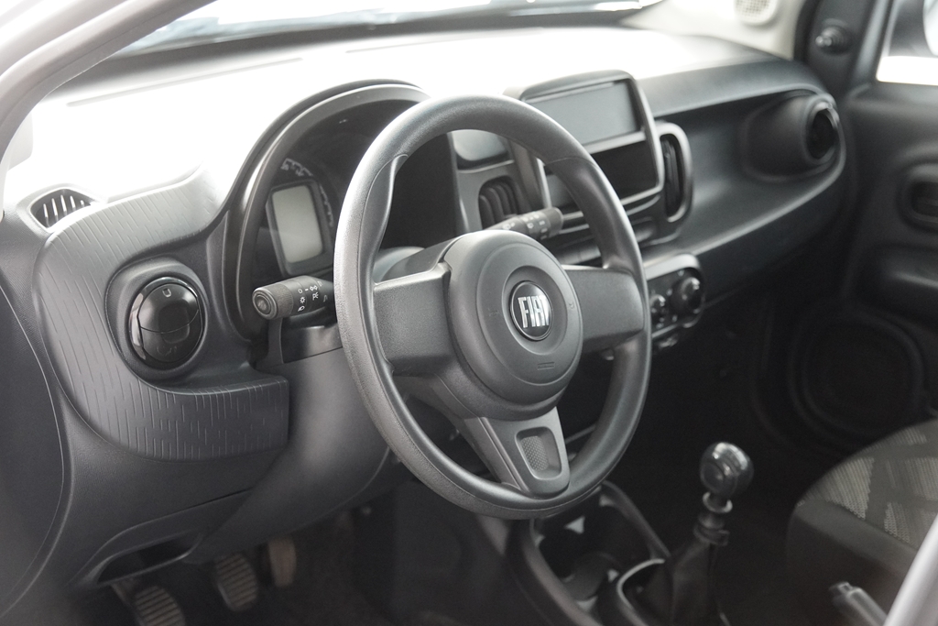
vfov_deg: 23.8
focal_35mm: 57
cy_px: 313
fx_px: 1485
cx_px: 469
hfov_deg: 35.0
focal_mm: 38
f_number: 2.8
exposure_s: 1/160
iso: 3200
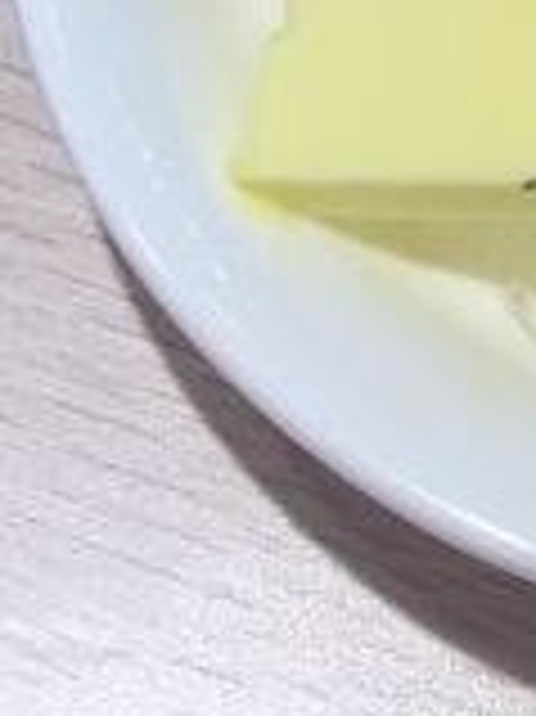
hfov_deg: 11.3
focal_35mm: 128
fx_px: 2646
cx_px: 714
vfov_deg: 13.1
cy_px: -779
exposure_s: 1/100
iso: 50
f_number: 2.2
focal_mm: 4.15
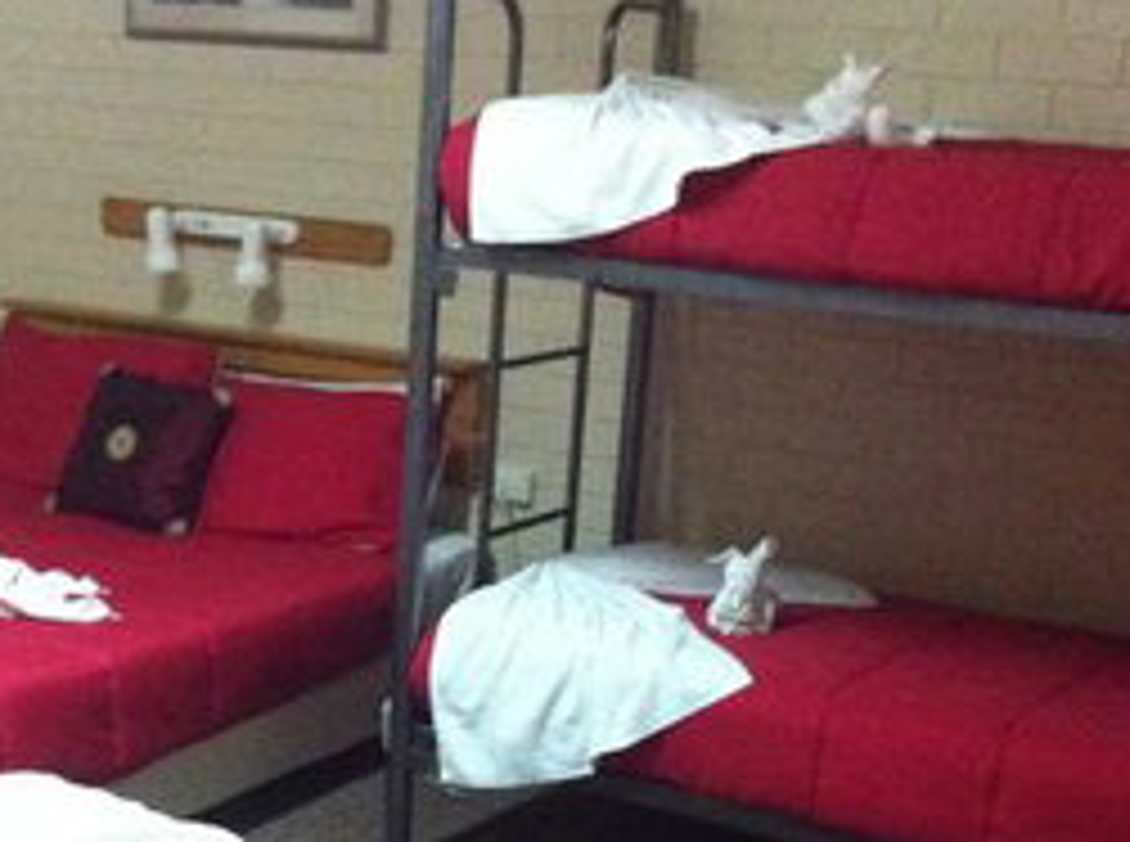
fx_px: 2182
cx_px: 423
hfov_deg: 28.9
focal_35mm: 67
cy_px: 684
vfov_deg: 21.5
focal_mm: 3.85
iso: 1000
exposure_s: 1/17
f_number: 2.8
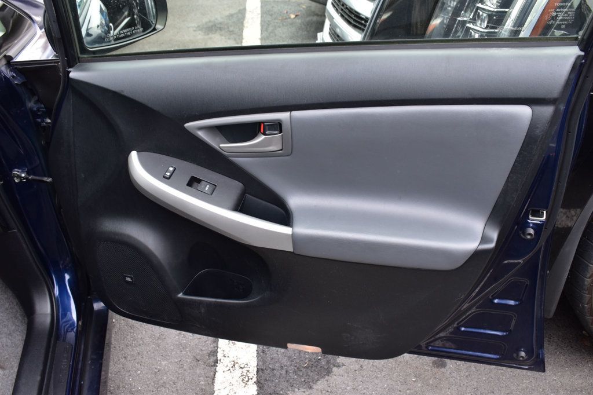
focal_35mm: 36
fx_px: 593
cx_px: 296
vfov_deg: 36.8
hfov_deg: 53.1
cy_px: 198
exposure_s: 1/50
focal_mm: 24
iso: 400
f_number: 8
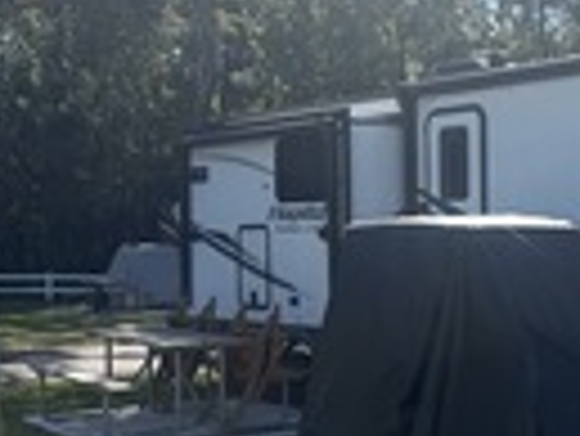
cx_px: 652
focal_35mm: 65
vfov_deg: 22.5
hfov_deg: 27.1
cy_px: 312
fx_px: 1090
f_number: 1.78
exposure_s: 1/2907
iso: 80
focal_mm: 6.76
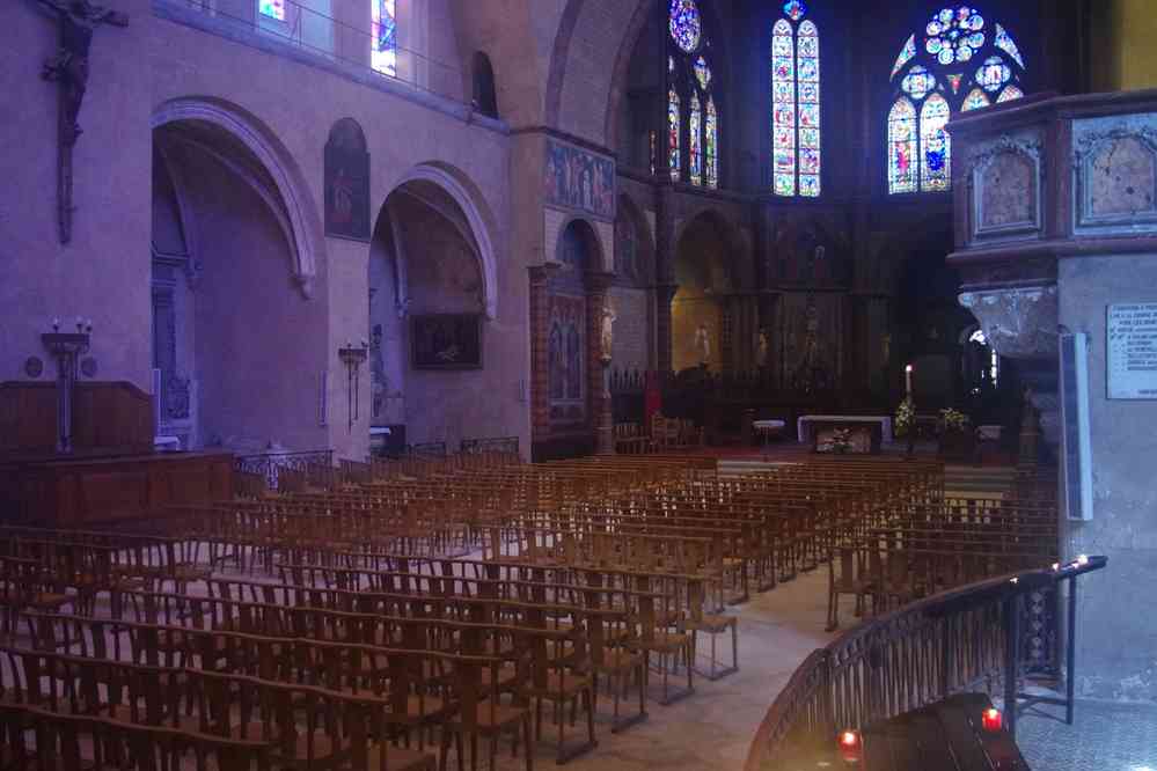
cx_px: 578
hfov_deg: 53.1
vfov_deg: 36.9
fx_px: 1157
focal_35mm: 36
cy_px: 386
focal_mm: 24
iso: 3200
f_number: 4
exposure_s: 1/6
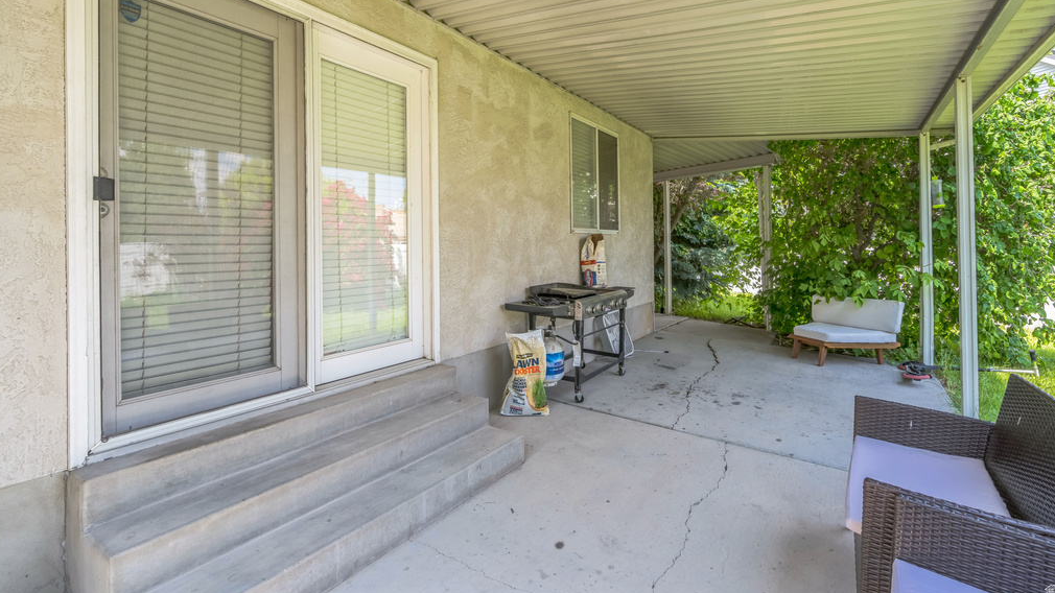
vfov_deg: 63.5
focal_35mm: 17
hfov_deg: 95.9
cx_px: 526
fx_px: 476
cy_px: 244
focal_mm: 16
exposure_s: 1/30
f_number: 8
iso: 200
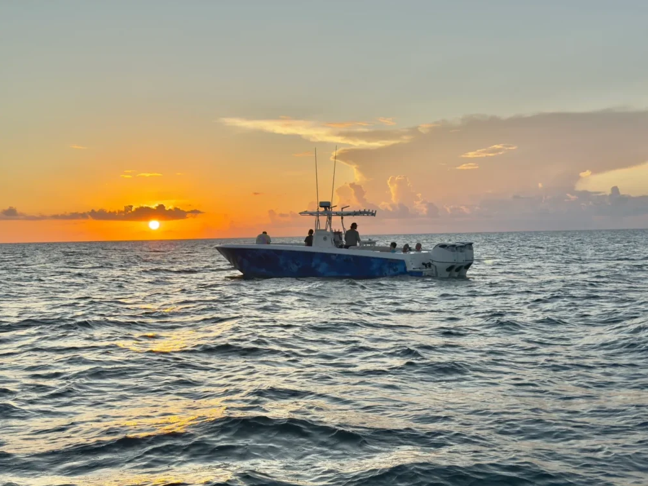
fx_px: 898
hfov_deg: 39.7
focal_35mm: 48
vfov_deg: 30.3
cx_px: 323
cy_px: 242
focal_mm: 6.76
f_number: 1.78
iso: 64
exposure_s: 1/2105
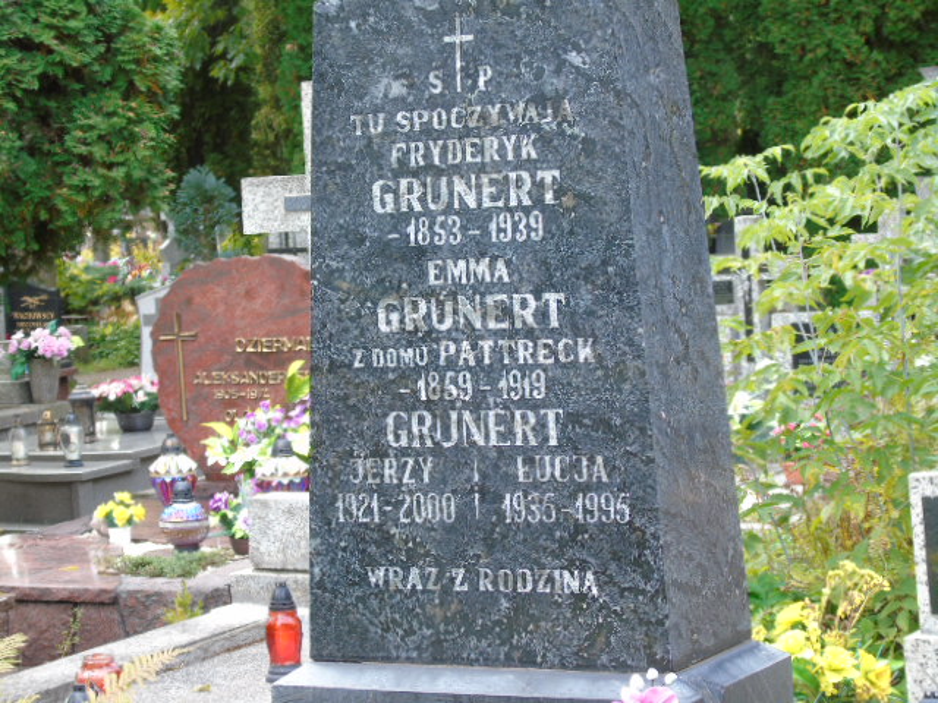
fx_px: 2547
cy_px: 352
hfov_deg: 20.9
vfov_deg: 15.7
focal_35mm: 94
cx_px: 469
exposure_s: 1/30
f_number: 4.3
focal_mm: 17
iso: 80
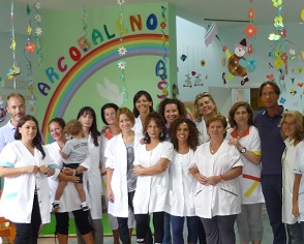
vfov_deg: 24.1
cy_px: 167
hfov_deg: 29.3
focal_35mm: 63
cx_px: 246
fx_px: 568
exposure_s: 1/30
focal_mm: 5.5
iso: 160
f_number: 2.8
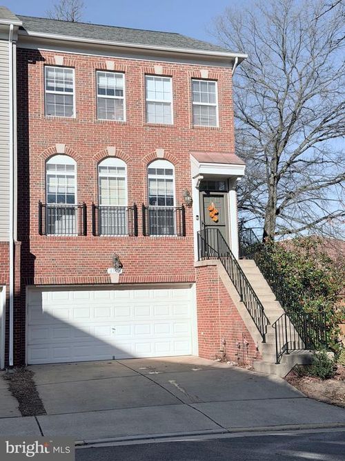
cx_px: 172
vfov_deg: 39.7
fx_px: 638
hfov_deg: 30.3
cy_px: 230
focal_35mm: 48
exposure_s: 1/7874
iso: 64
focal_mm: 6.76
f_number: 1.78
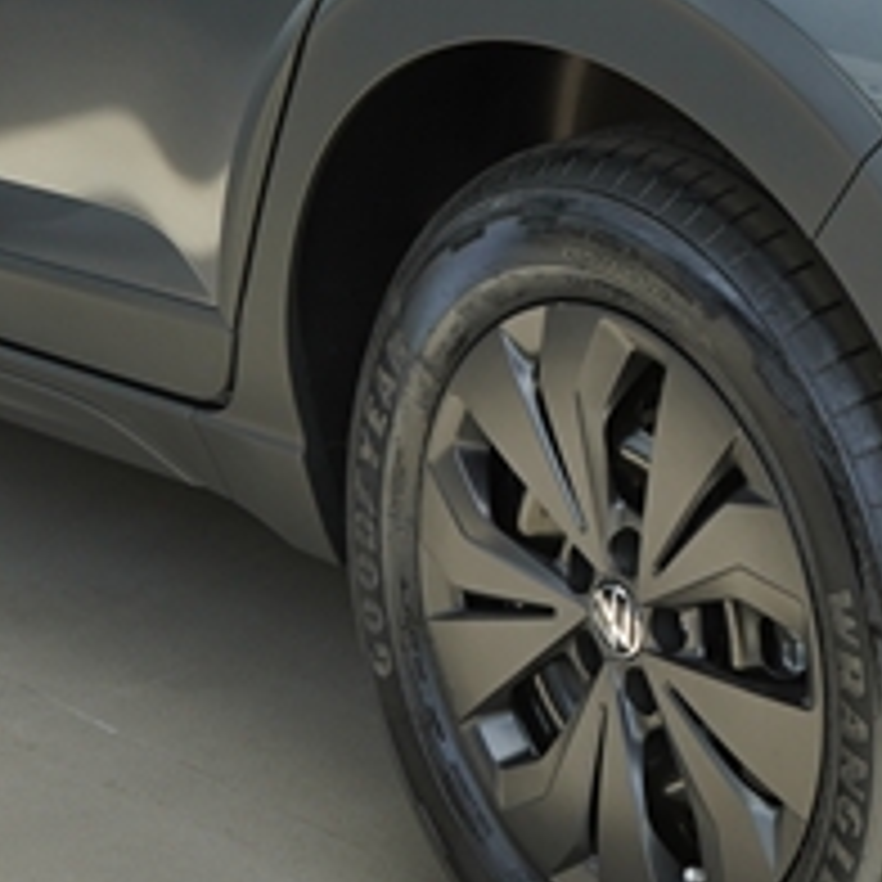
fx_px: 3834
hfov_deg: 13.0
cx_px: 842
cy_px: -205
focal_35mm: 133
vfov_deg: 12.8
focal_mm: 20
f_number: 4.5
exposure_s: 1/100
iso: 100
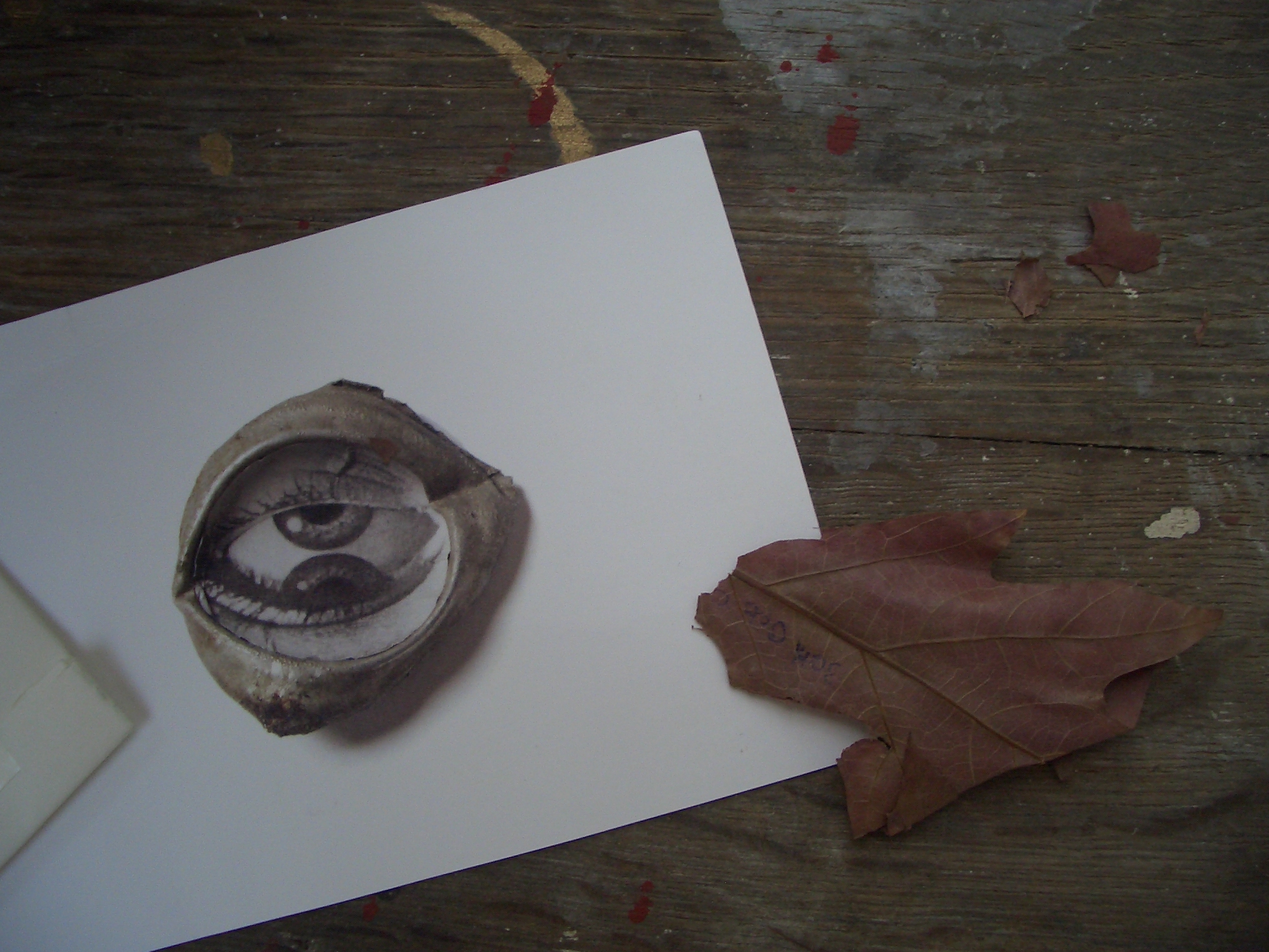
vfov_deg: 40.7
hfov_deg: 52.6
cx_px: 634
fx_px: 1283
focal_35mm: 35
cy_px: 476
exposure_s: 1/60
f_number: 2.6
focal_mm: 5.8
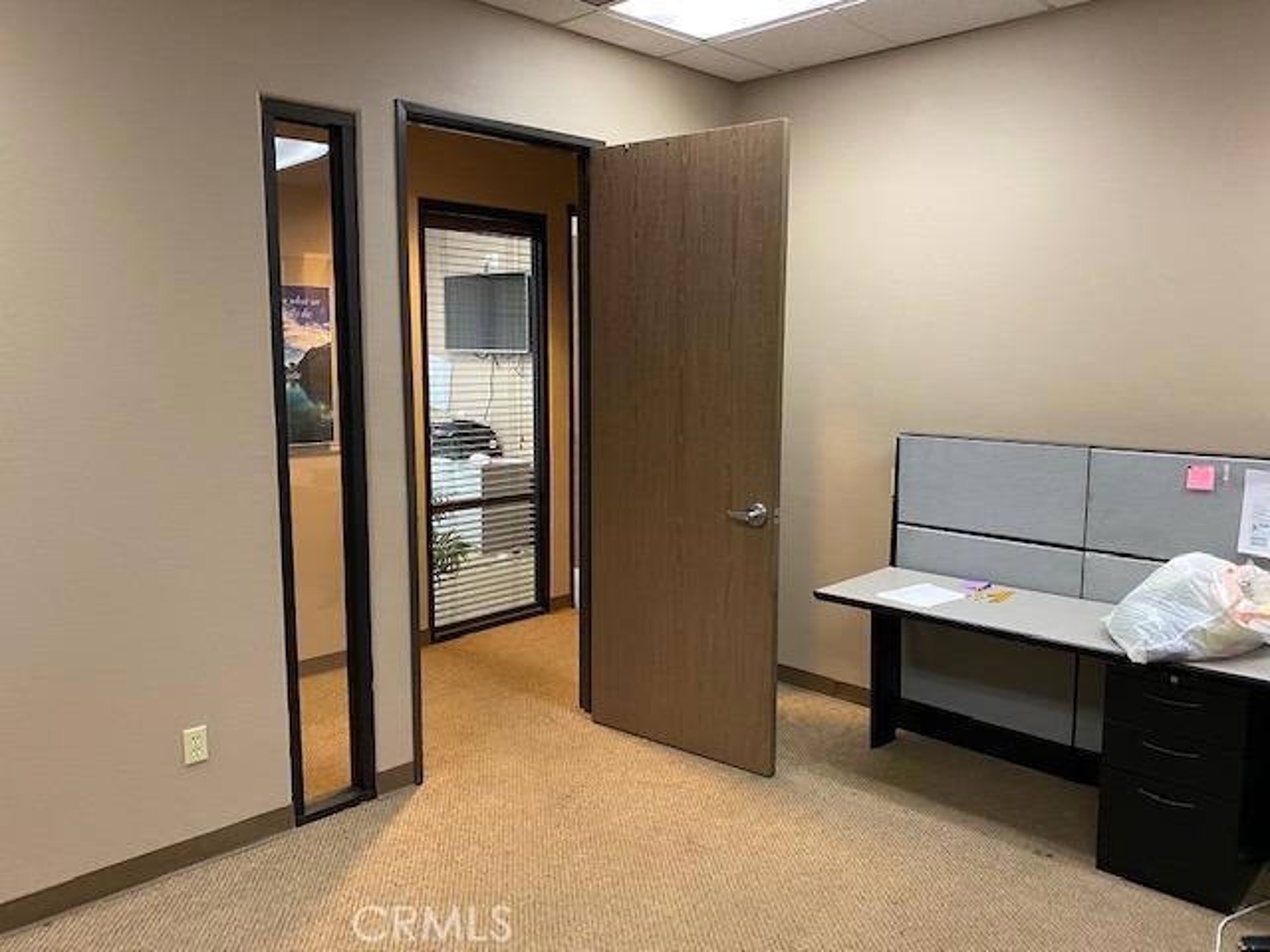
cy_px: 476
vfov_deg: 53.1
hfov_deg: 67.3
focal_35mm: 26
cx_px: 635
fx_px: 954
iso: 320
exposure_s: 1/40
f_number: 1.8
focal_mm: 4.25
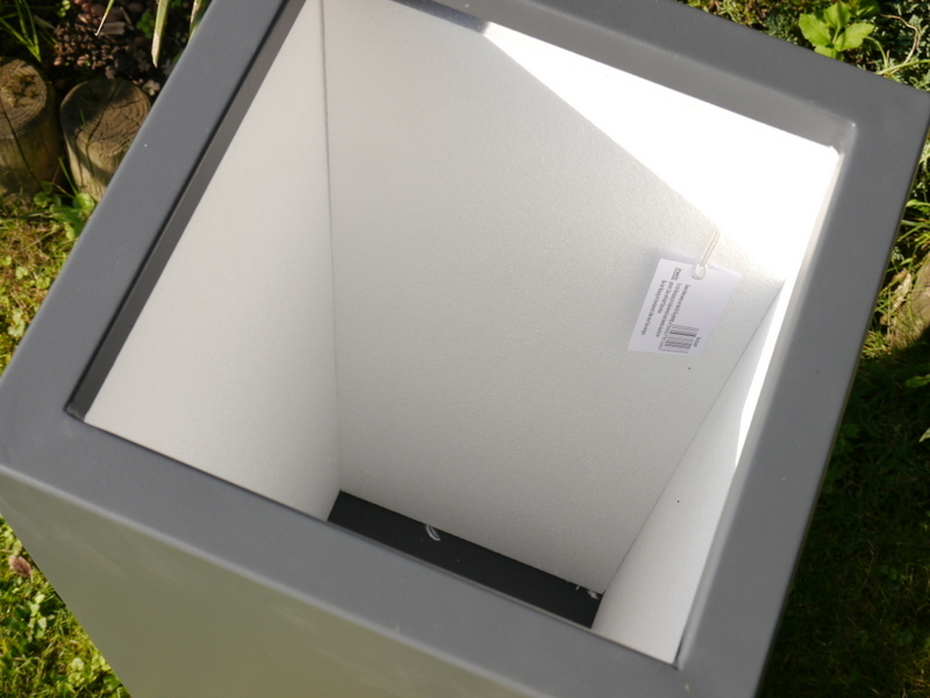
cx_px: 465
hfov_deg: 33.2
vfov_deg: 25.2
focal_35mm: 58
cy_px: 349
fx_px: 1558
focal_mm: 29
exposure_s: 1/200
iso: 160
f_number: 8
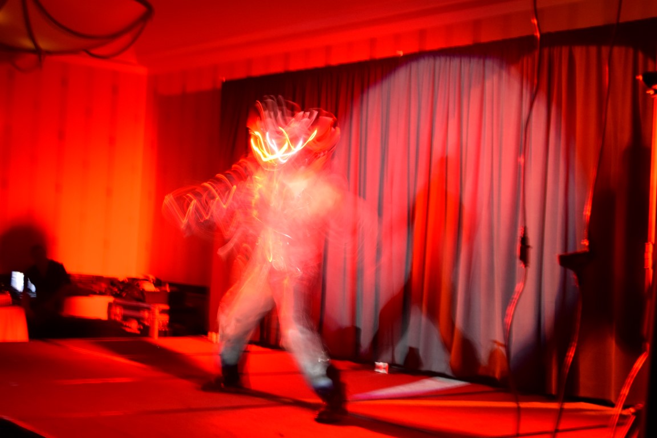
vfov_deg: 23.8
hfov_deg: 35.1
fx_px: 1040
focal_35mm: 57
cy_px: 219
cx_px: 328
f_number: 5.6
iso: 1600
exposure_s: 1
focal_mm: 38
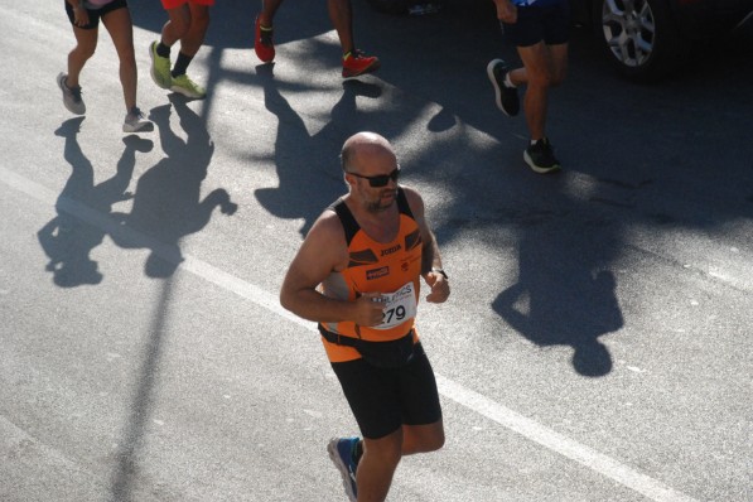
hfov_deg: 15.9
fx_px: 2688
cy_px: 253
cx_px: 376
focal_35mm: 129
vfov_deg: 10.7
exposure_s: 1/2000
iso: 1000
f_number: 8
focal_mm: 85
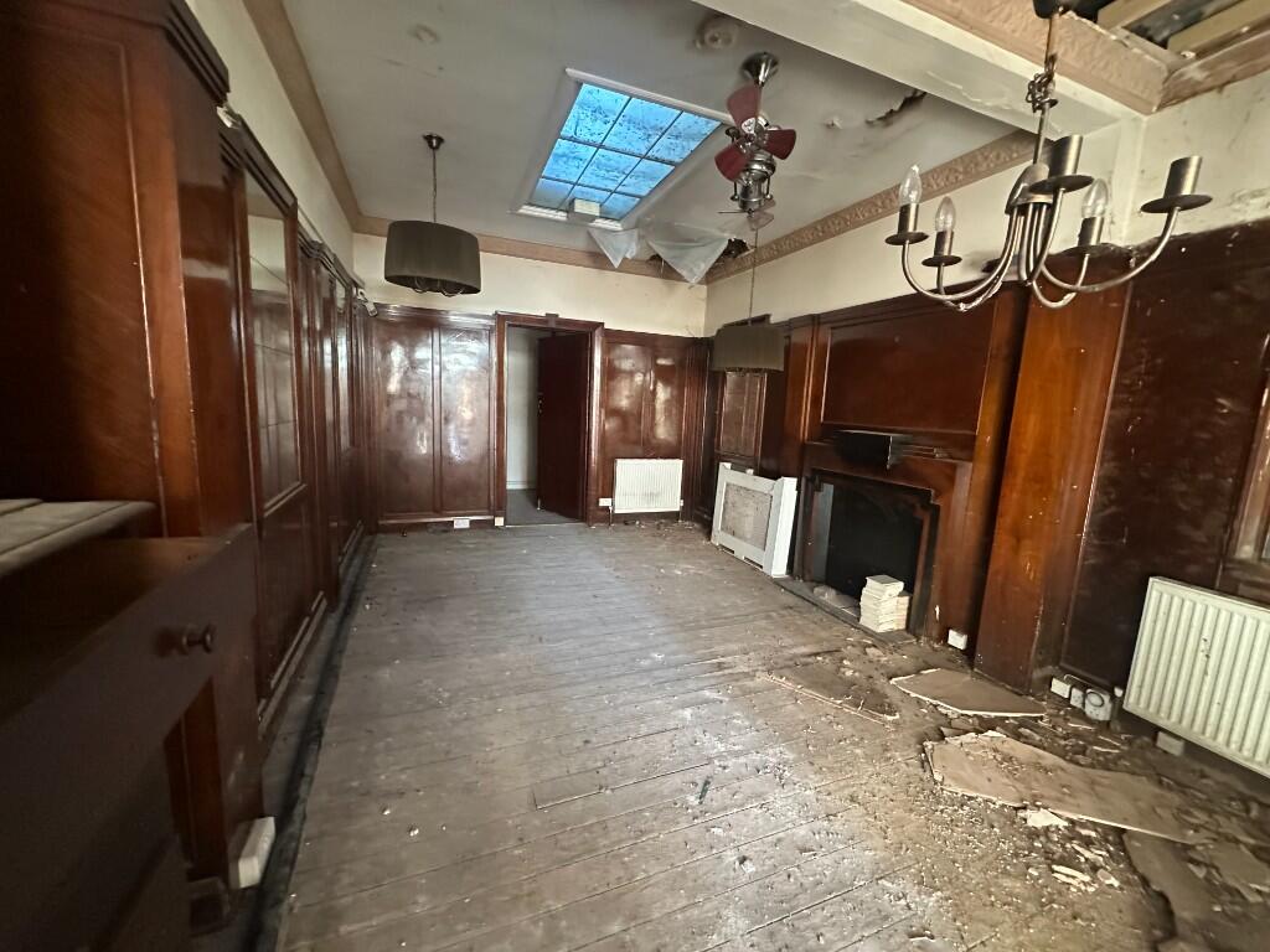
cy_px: 476
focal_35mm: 14
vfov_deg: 85.7
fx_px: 514
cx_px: 635
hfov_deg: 102.1
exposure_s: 1/60
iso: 1000
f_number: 2.2
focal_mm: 2.22
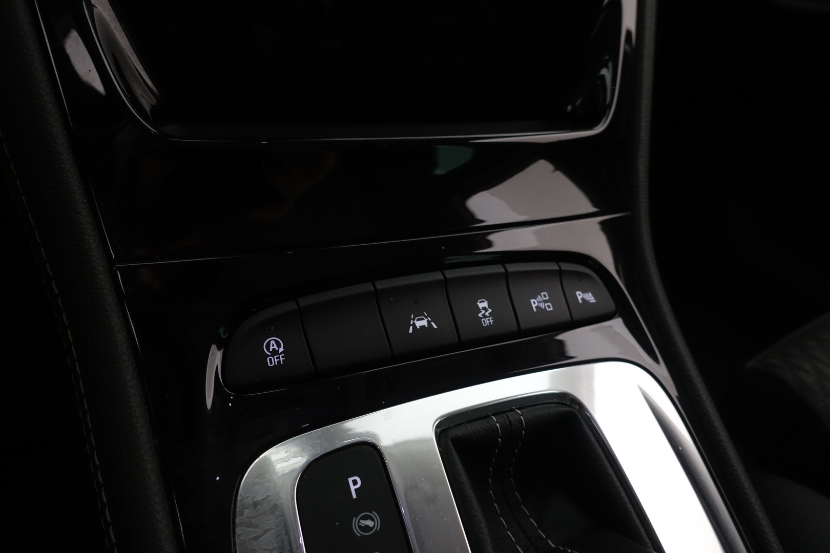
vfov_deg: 53.1
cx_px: 415
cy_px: 276
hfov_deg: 73.7
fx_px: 553
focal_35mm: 24
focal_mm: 8.8
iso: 1000
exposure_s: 1/40
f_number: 3.5
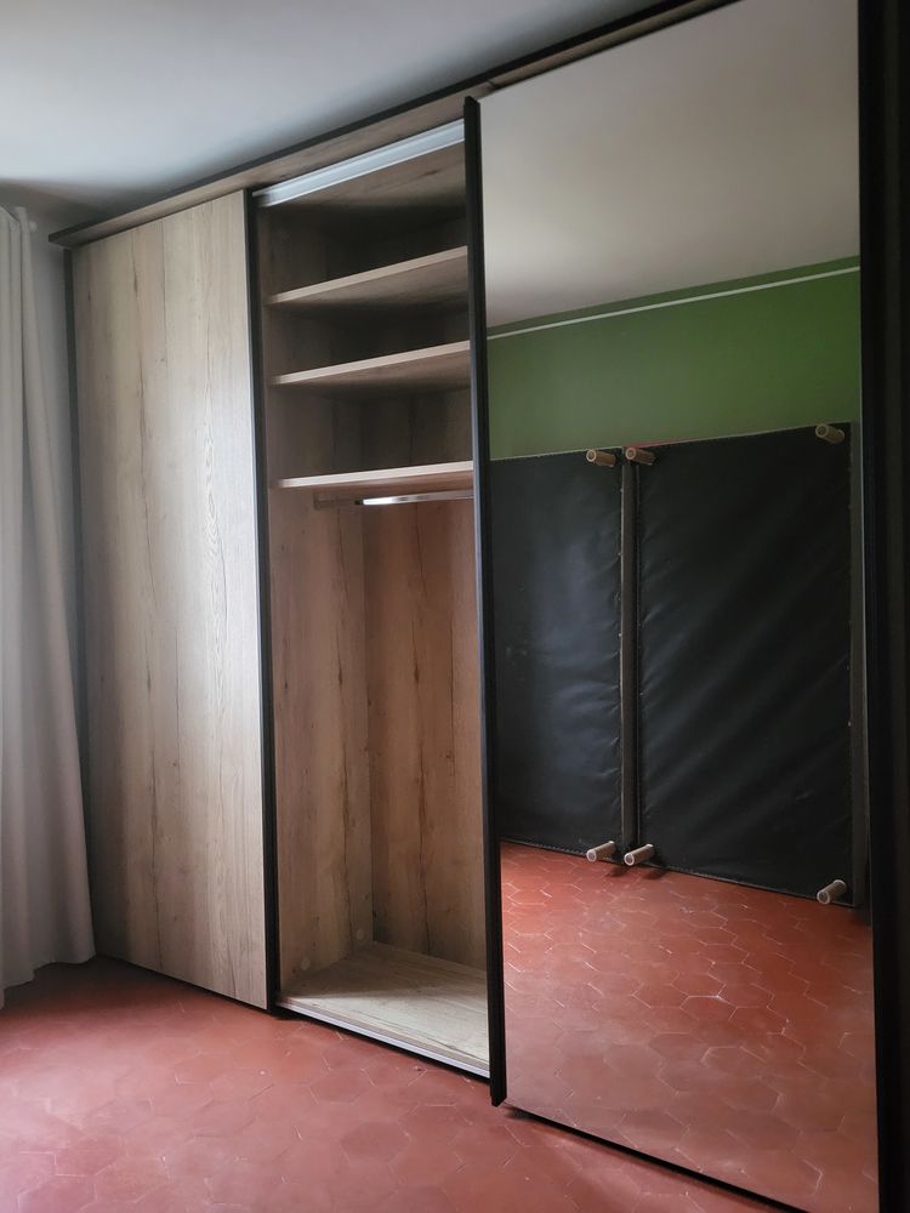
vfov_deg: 67.3
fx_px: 911
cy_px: 606
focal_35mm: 26
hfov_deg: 53.1
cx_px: 455
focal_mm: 5.4
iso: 1250
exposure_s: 1/20
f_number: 1.8
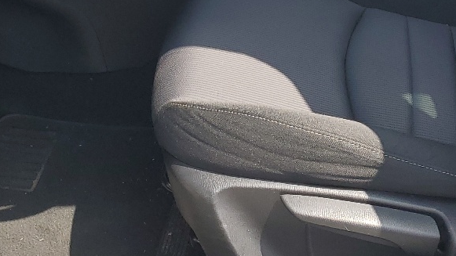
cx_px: 228
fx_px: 943
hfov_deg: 27.2
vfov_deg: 14.4
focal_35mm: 78
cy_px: -141
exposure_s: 1/909
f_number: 1.5
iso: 50
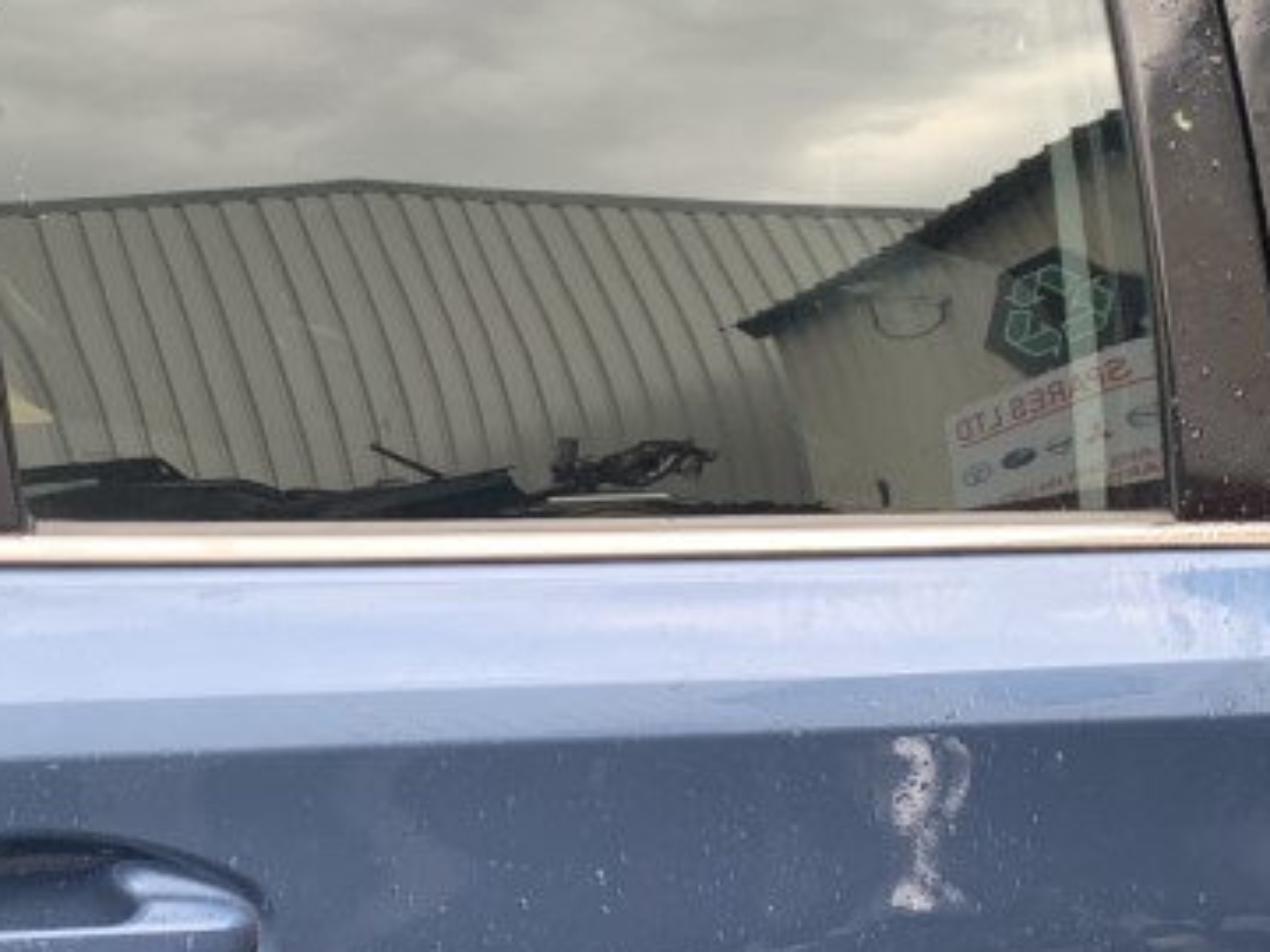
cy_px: 688
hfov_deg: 26.3
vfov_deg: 19.8
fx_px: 2715
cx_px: 600
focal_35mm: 74
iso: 100
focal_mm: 4.25
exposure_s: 1/90
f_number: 1.8
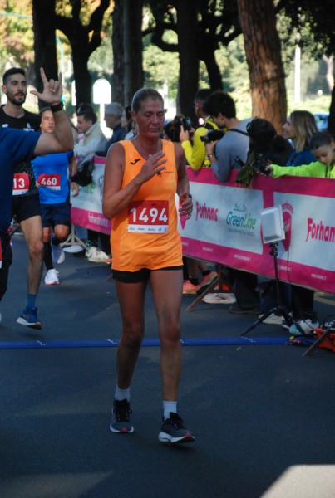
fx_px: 1979
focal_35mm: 142
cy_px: 249
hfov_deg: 9.7
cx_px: 168
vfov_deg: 14.4
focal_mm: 95
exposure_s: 1/400
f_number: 5.6
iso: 1000
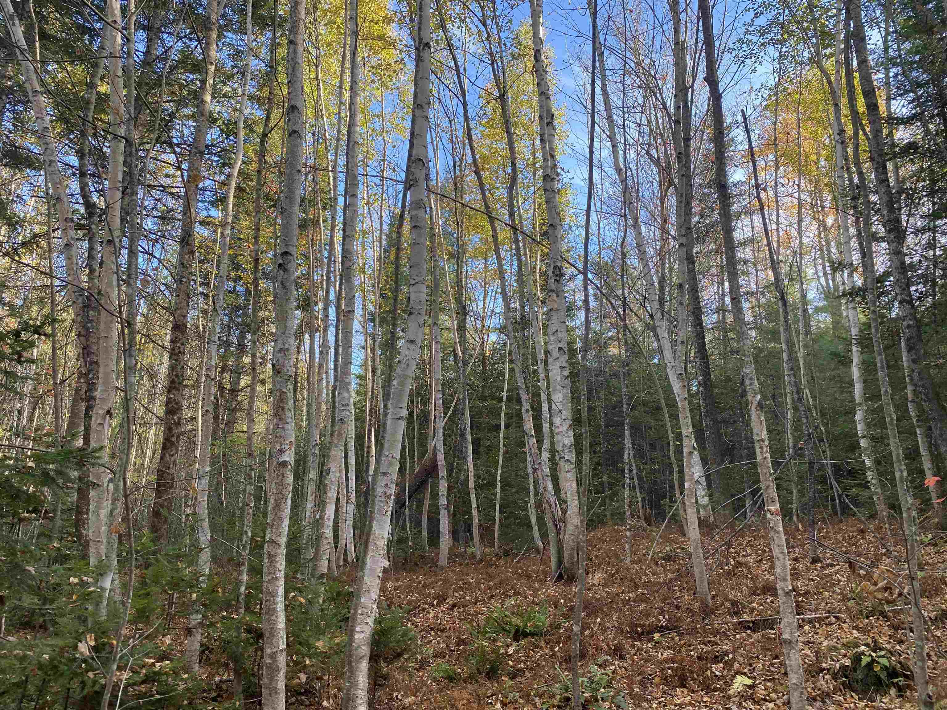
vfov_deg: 53.1
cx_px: 474
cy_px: 355
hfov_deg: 67.3
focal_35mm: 26
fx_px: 711
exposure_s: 1/198
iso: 32
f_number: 1.8
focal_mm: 4.25
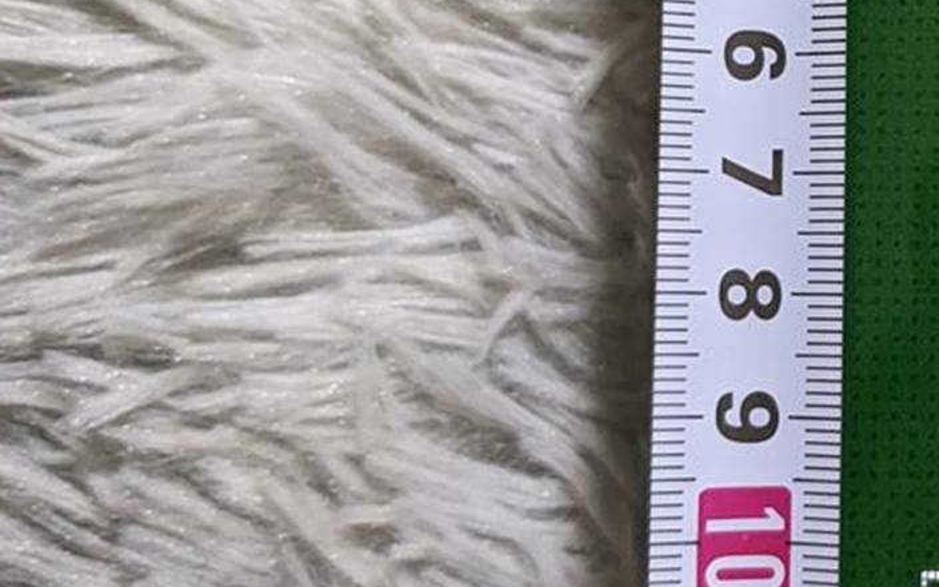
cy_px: 89
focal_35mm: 78
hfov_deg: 24.7
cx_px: 1035
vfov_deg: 16.6
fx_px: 1996
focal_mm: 4.38
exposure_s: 1/120
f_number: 1.73
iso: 944
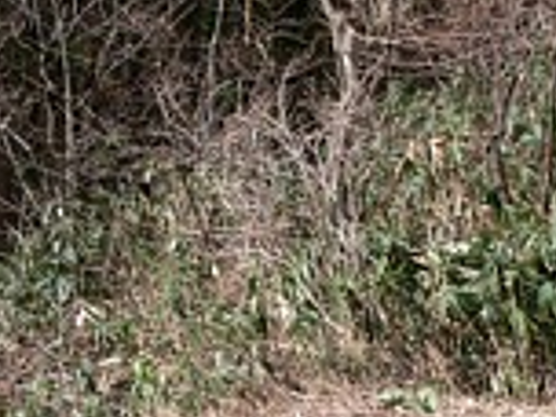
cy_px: 519
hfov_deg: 21.3
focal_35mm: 92
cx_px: 348
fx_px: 1478
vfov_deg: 15.4
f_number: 5.6
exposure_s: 1/160
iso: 80
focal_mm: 7.4
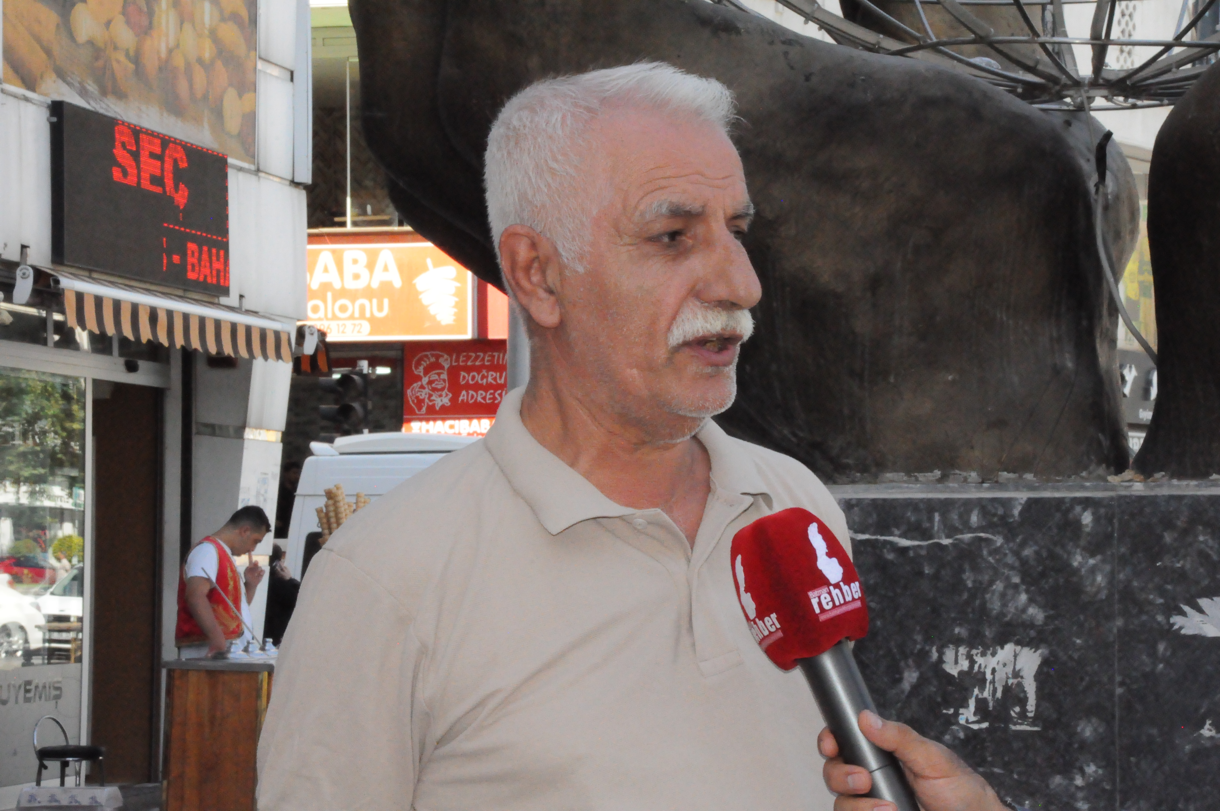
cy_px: 406
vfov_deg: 13.0
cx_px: 610
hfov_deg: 19.5
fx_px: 3554
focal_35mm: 105
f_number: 32
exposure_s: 1/200
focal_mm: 70
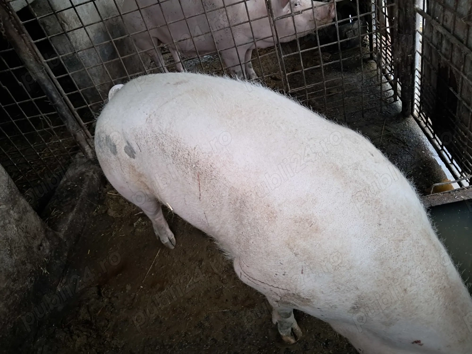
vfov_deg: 51.4
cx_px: 236
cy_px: 177
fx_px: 368
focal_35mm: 27
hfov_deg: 65.3
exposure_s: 1/50
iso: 160
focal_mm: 4
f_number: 1.8
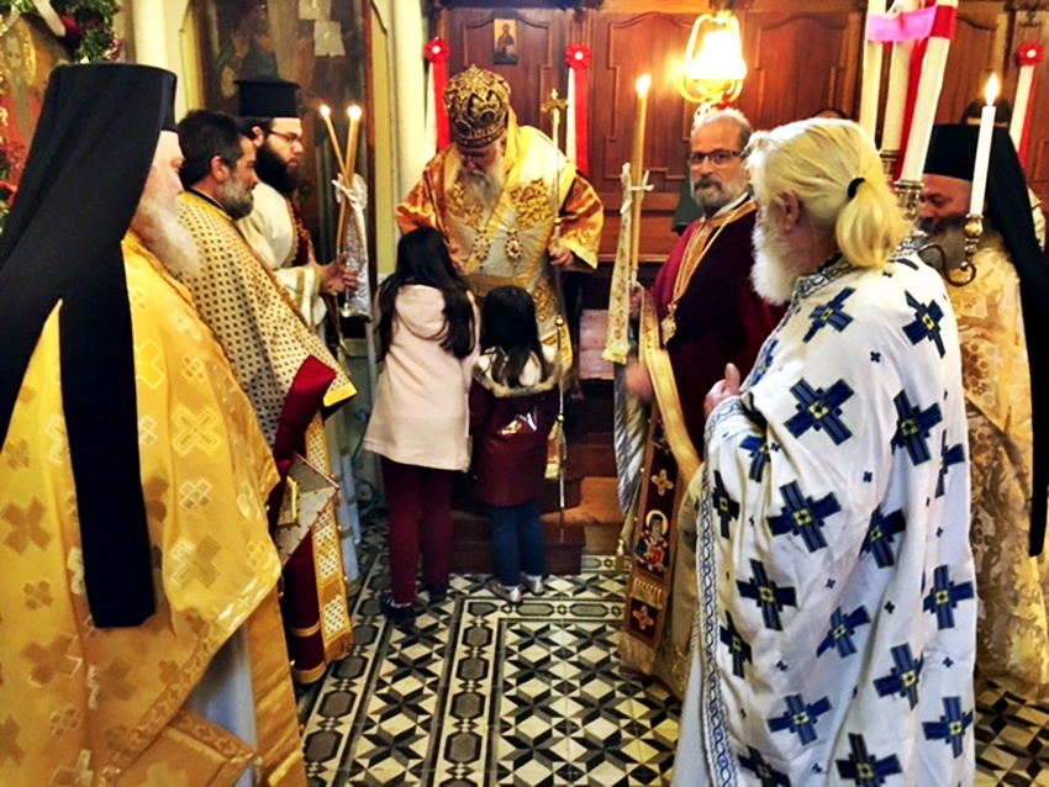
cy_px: 394
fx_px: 879
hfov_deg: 61.6
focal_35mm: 29
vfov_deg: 48.2
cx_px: 524
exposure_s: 1/17
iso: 250
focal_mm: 4.15
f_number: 2.2
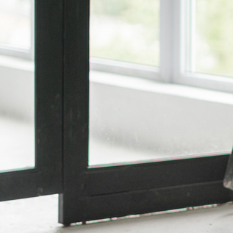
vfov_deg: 10.4
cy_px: 52
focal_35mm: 168
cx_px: 381
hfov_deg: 10.0
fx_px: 1279
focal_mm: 50
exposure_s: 1/800
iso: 200
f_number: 2
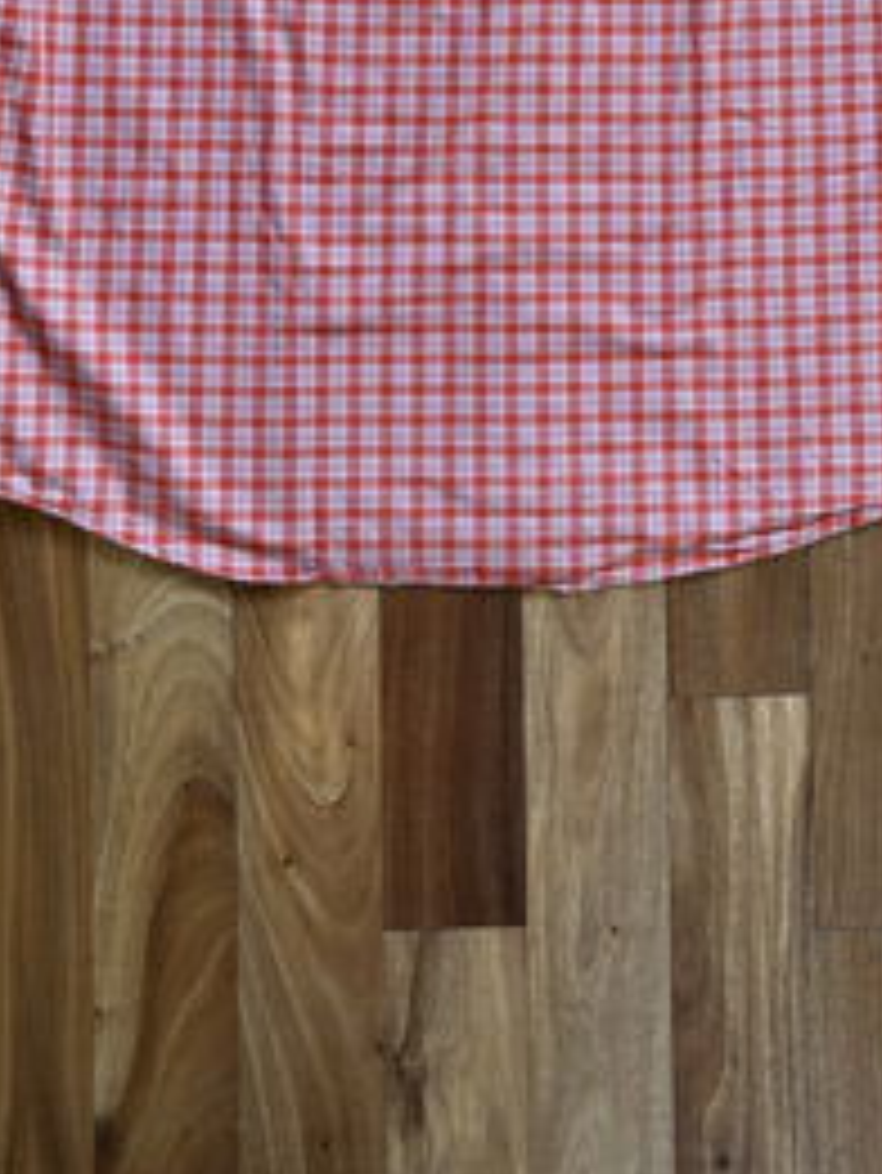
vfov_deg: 33.5
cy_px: 38
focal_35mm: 53
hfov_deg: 27.5
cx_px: 490
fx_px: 1799
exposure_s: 1/60
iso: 160
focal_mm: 5.96
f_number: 1.6
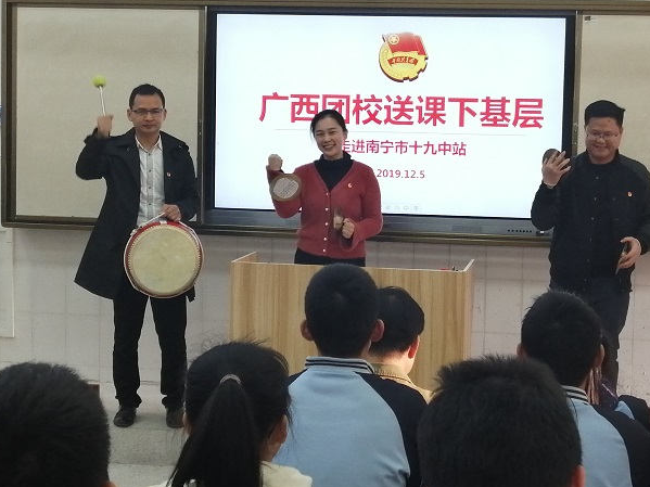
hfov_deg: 25.6
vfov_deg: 19.4
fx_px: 1427
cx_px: 374
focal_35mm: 76
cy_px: 202
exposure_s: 1/50
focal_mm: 3.88
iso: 100
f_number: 1.8
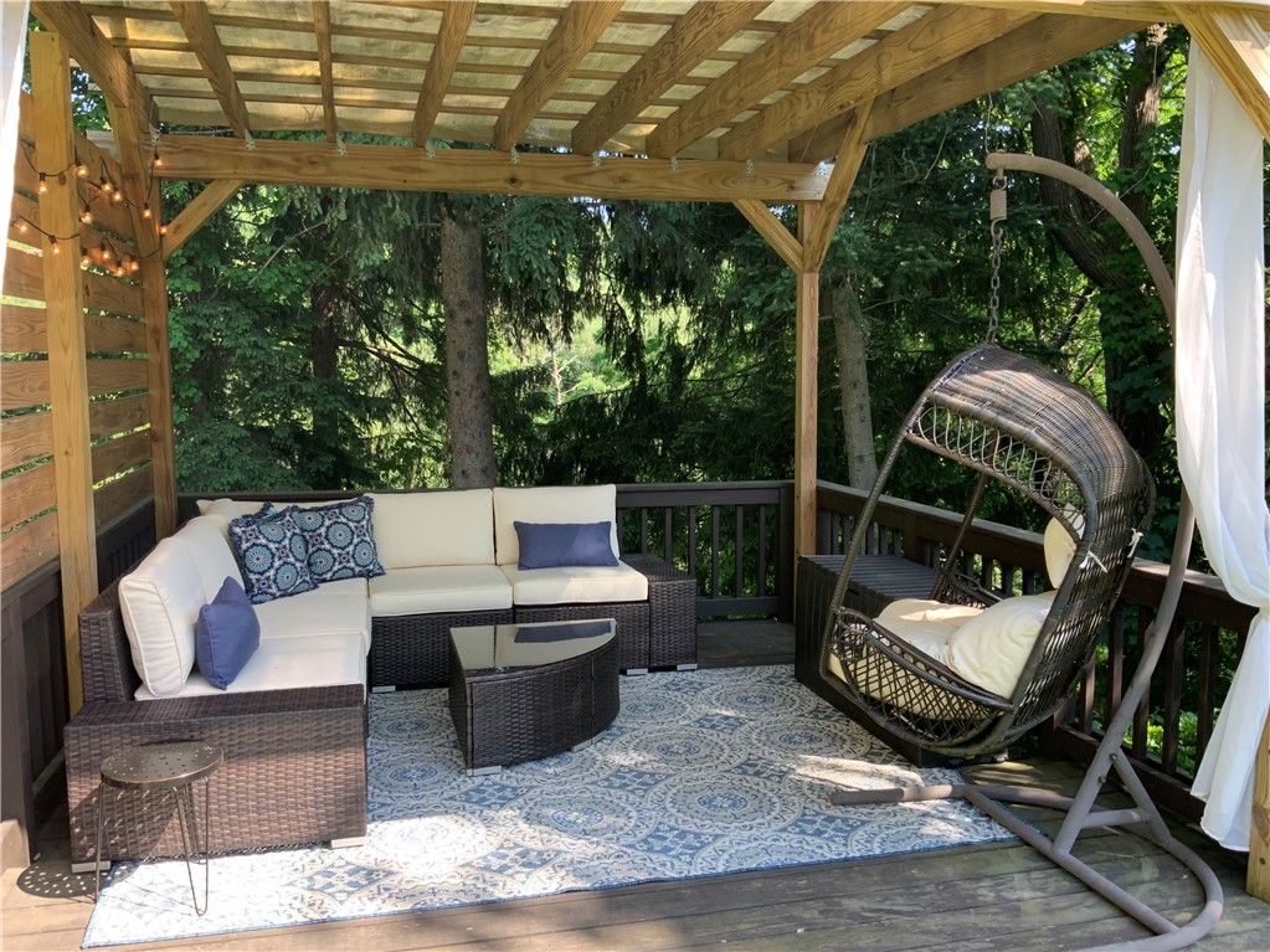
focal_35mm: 29
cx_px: 635
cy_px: 476
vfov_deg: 48.2
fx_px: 1064
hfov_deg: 61.7
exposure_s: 1/122
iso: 20
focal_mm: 3
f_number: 1.8
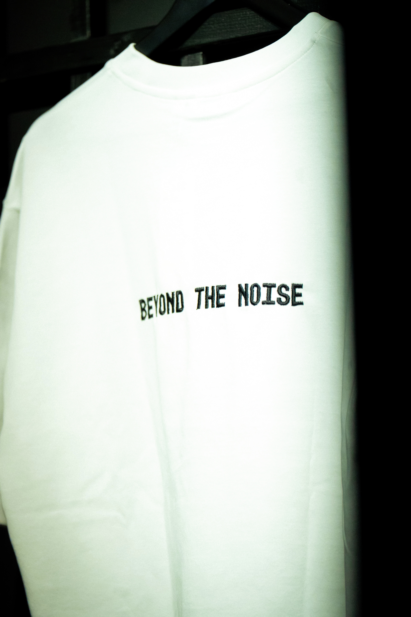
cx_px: 206
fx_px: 3425
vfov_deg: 10.3
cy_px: 308
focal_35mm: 200
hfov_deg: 6.9
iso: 1600
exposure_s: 1/125
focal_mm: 200
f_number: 2.8
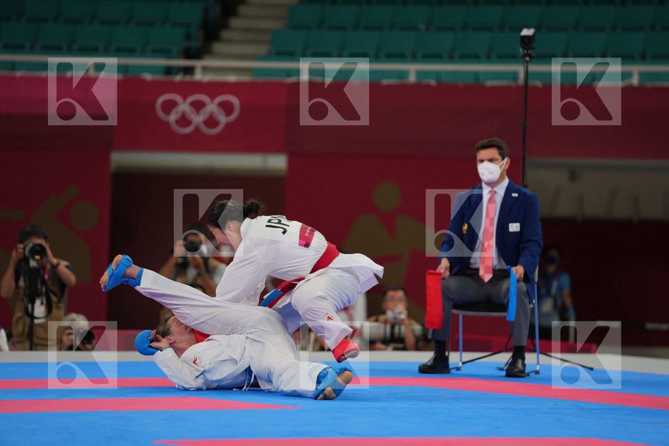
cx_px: 334
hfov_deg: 11.3
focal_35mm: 182
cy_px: 223
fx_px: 3382
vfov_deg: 7.5
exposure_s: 1/1000
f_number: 2.8
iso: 500
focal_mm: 182
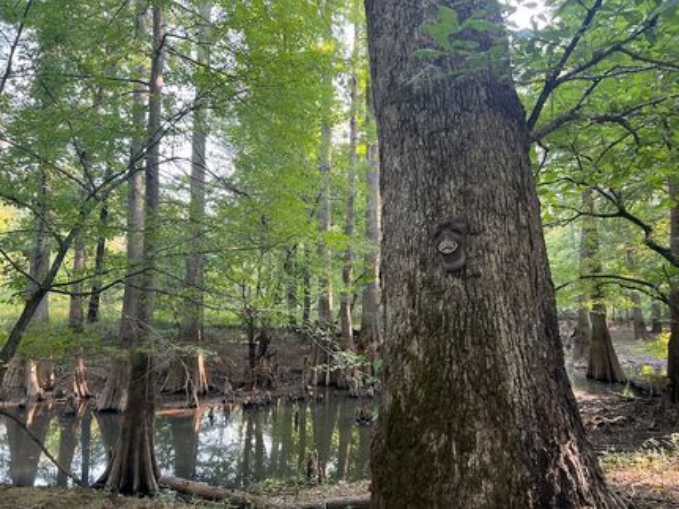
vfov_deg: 53.0
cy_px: 254
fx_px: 510
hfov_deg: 67.3
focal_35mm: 26
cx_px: 340
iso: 125
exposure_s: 1/113
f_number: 1.5
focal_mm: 5.7
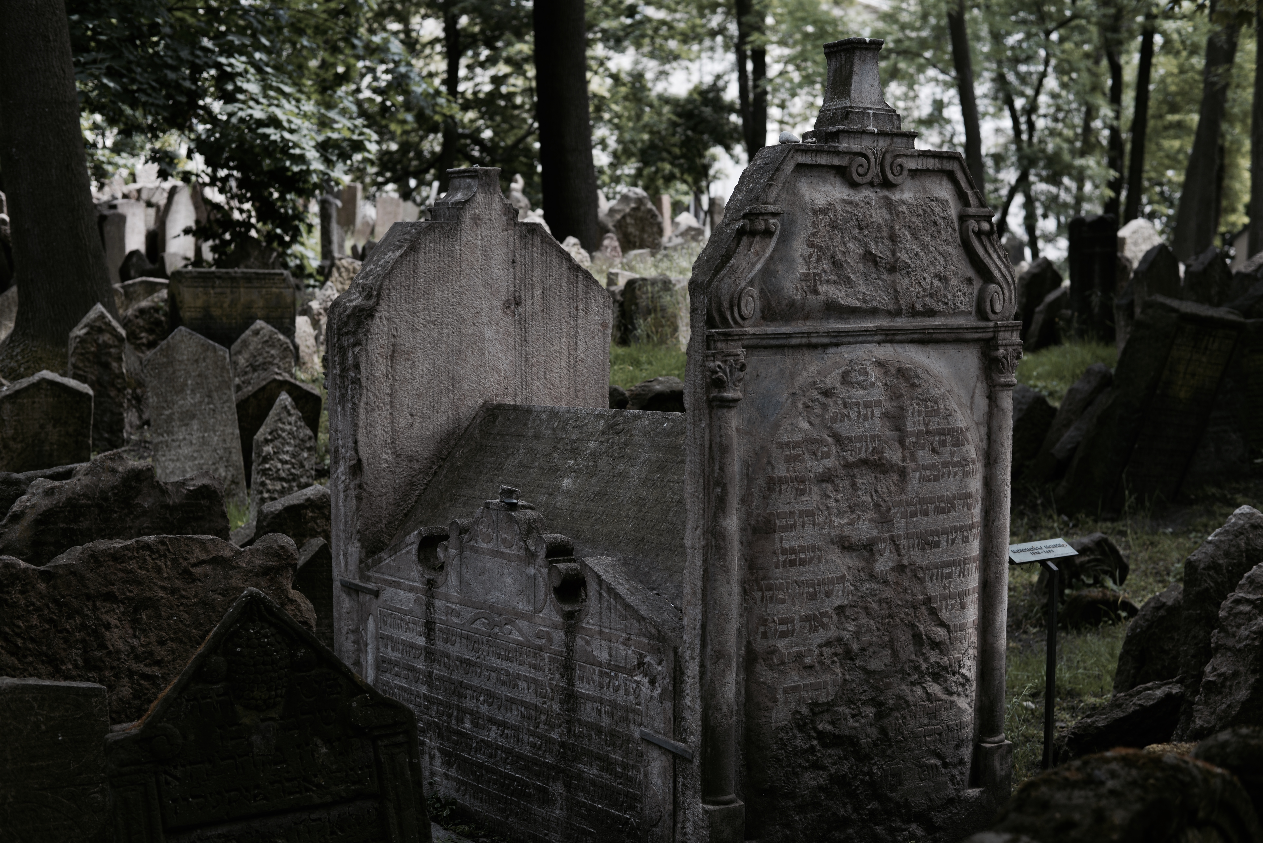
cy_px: 422
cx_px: 632
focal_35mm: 50
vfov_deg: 27.0
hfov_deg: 39.6
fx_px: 1755
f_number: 1.8
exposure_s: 1/250
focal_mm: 50
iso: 125
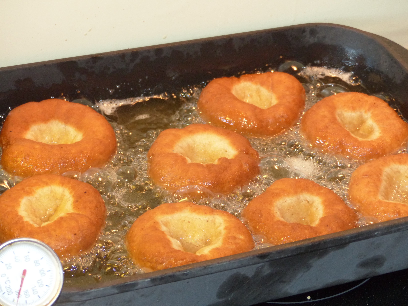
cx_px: 204
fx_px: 1108
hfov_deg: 20.9
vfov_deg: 15.7
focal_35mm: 94
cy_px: 153
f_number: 2.8
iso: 400
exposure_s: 1/60
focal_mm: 16.9
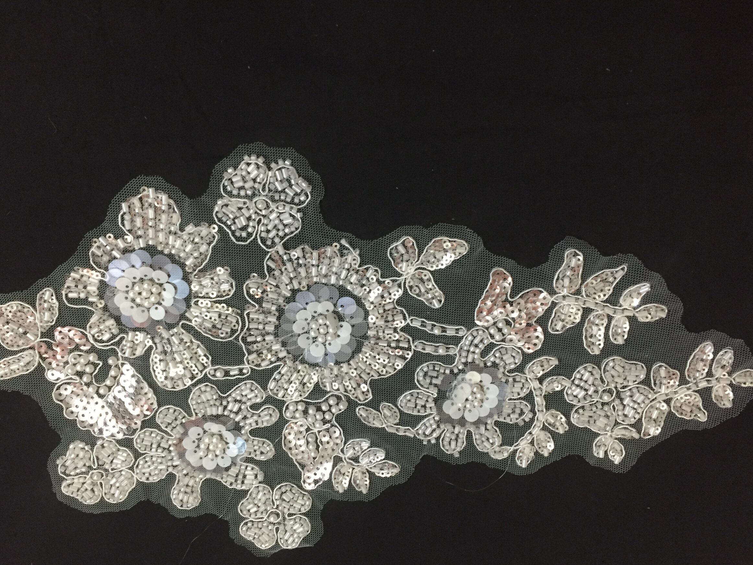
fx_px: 696
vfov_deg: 44.1
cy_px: 309
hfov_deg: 56.8
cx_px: 363
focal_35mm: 32
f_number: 2.2
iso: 250
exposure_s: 1/33
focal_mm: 4.15
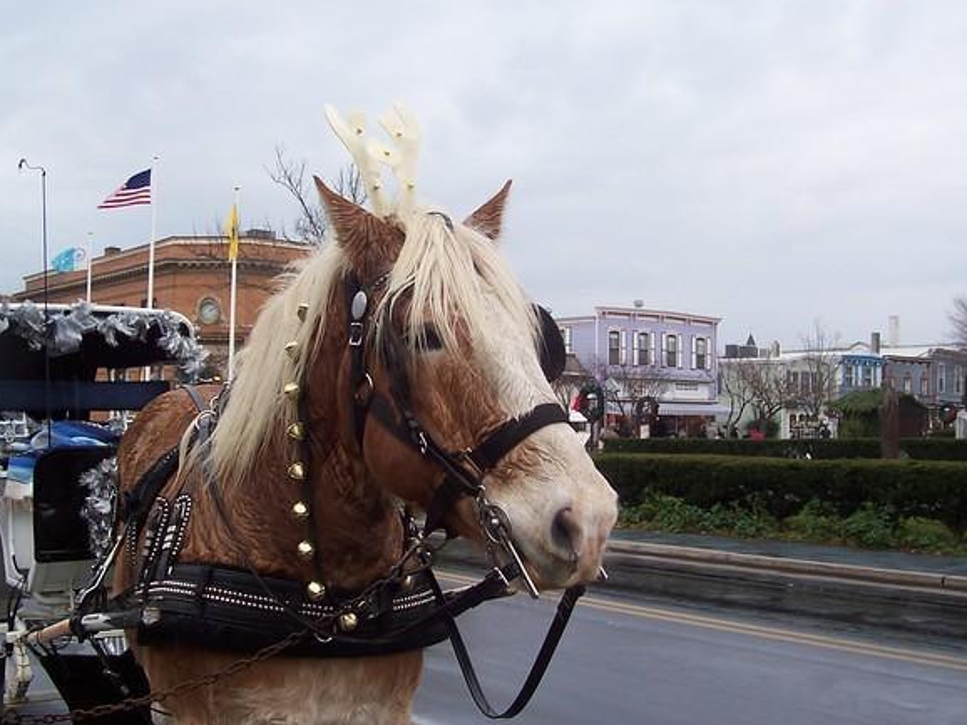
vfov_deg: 35.1
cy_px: 338
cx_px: 445
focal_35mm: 41
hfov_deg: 45.8
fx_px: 1145
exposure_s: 1/180
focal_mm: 5.6
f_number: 2.8
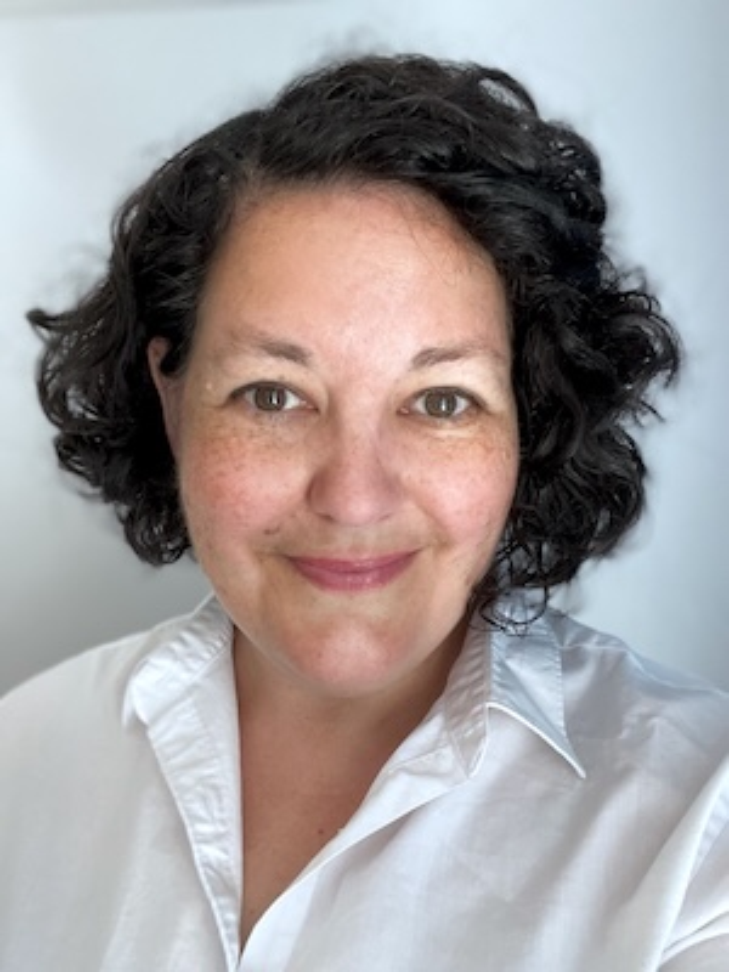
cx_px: 364
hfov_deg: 46.8
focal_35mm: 30
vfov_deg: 60.0
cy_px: 486
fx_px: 842
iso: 125
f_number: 2.2
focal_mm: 2.71
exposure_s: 1/60
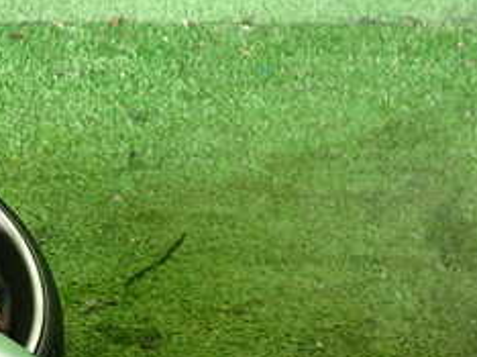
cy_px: 355
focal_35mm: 77
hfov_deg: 24.3
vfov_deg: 18.6
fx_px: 1060
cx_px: 12
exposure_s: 1/60
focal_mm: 5.4
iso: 640
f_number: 2.3
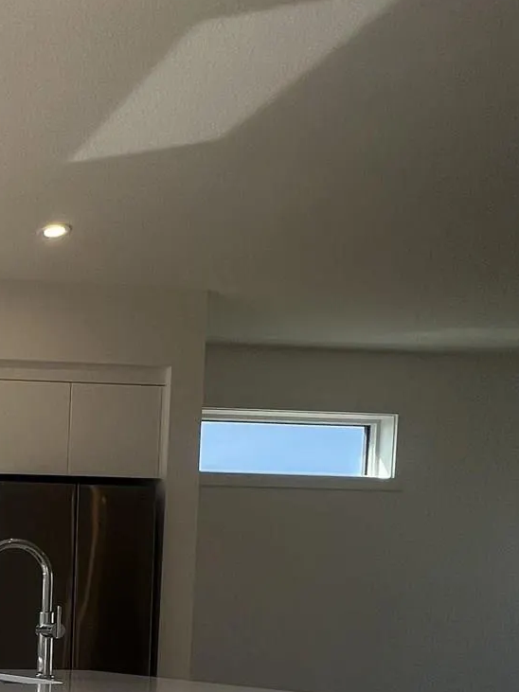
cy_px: 675
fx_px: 820
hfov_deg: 25.1
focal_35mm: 41
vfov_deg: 40.7
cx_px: -291
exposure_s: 1/708
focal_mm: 1.57
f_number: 1.8
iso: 32
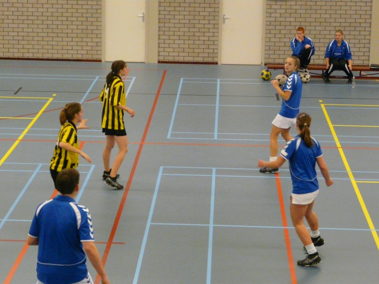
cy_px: 142
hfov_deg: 17.3
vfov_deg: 13.0
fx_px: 1248
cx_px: 190
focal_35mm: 114
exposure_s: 1/60
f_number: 3.6
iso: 800
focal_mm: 18.8
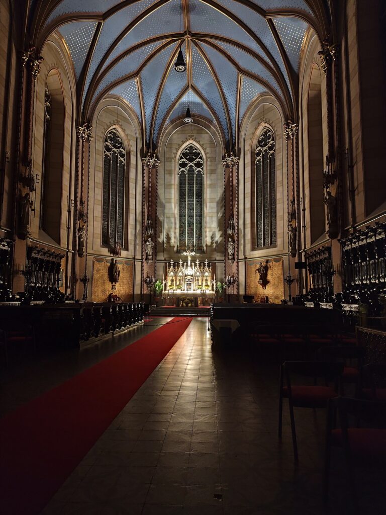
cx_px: 193
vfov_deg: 73.9
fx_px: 342
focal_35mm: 23
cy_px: 258
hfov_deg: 58.9
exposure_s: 1/6.25
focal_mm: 6.19
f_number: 1.65
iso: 5000
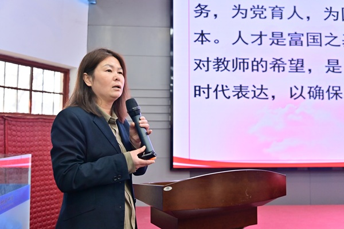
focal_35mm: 34
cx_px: 172
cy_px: 114
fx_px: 325
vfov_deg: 38.9
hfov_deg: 55.8
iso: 640
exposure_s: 1/125
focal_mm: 34
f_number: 4
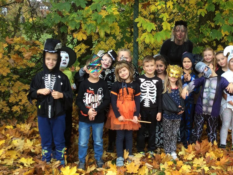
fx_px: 290
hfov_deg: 43.2
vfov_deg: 33.6
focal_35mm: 43
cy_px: 77
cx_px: 156
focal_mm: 3.3
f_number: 2.4
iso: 32
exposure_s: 1/100
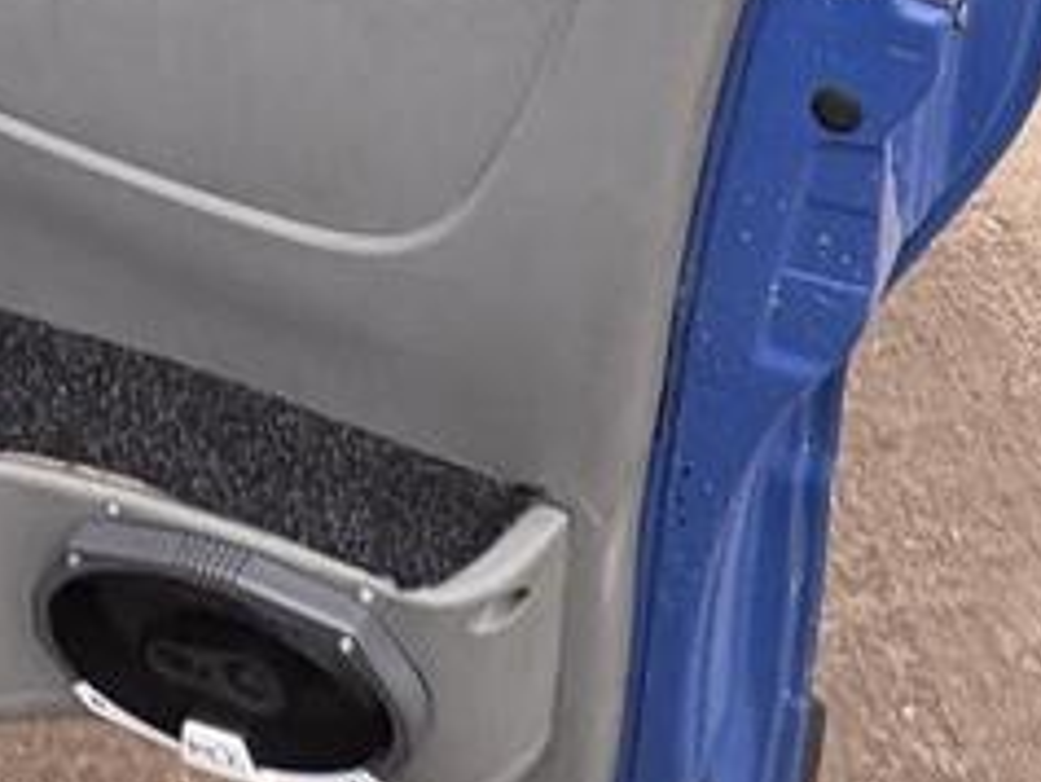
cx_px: 720
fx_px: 1595
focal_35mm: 53
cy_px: -382
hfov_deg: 35.7
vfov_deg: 22.7
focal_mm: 2.22
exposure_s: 1/99
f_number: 2.2
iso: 50
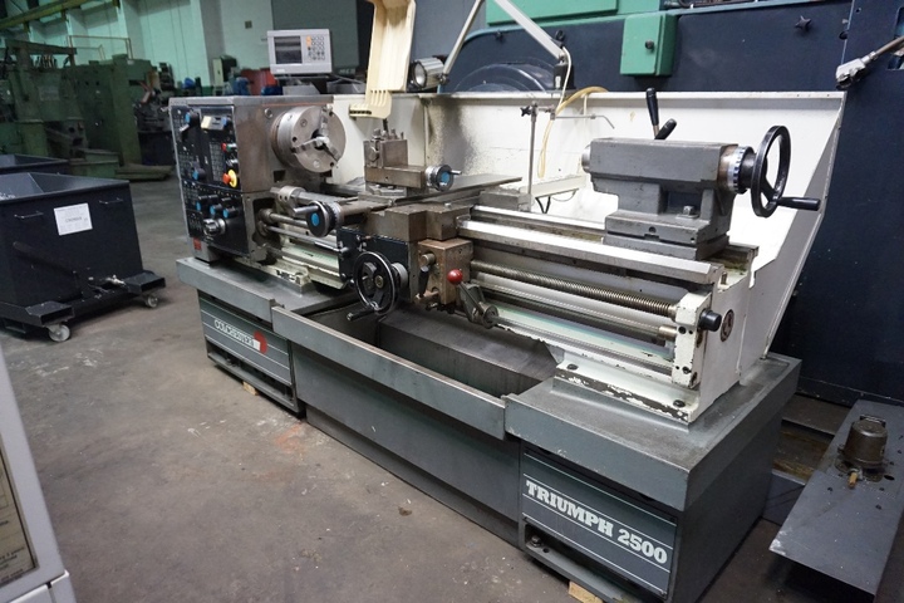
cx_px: 452
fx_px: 603
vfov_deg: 53.1
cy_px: 302
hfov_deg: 73.7
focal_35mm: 24
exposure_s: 1/160
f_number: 3.5
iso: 3200
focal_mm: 16
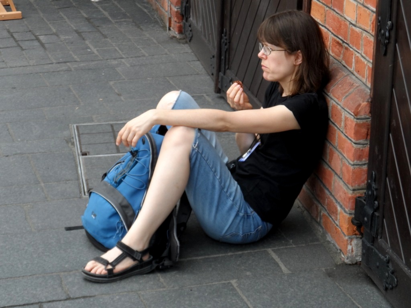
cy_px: 154
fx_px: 1235
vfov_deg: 14.2
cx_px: 206
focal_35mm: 104
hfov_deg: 18.9
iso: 80
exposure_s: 1/125
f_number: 4.6
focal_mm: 17
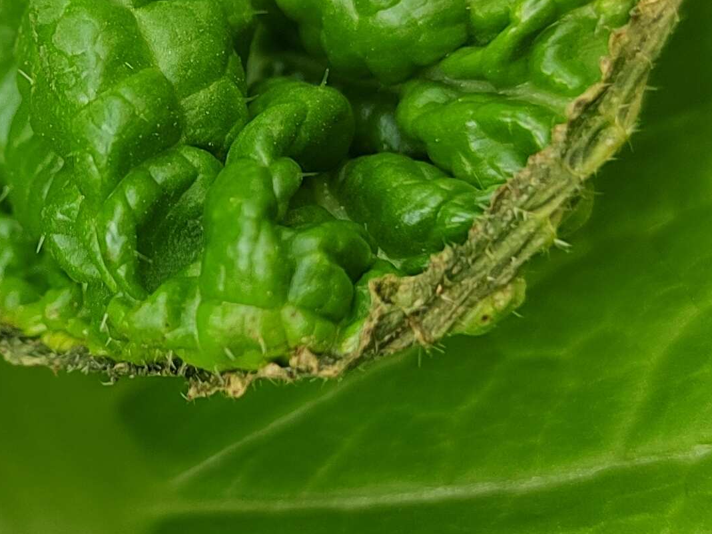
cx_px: 71
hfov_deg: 22.7
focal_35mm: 84
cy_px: 205
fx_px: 1728
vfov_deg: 17.6
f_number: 1.9
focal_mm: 5.52
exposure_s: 1/100
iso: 331
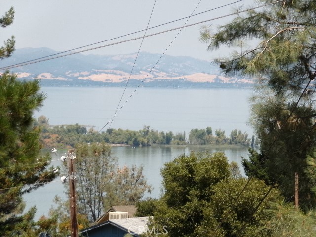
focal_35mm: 232
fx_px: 2118
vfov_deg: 6.4
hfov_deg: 8.5
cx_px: 158
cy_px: 118
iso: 100
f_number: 5.6
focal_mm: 41.5
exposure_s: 1/320
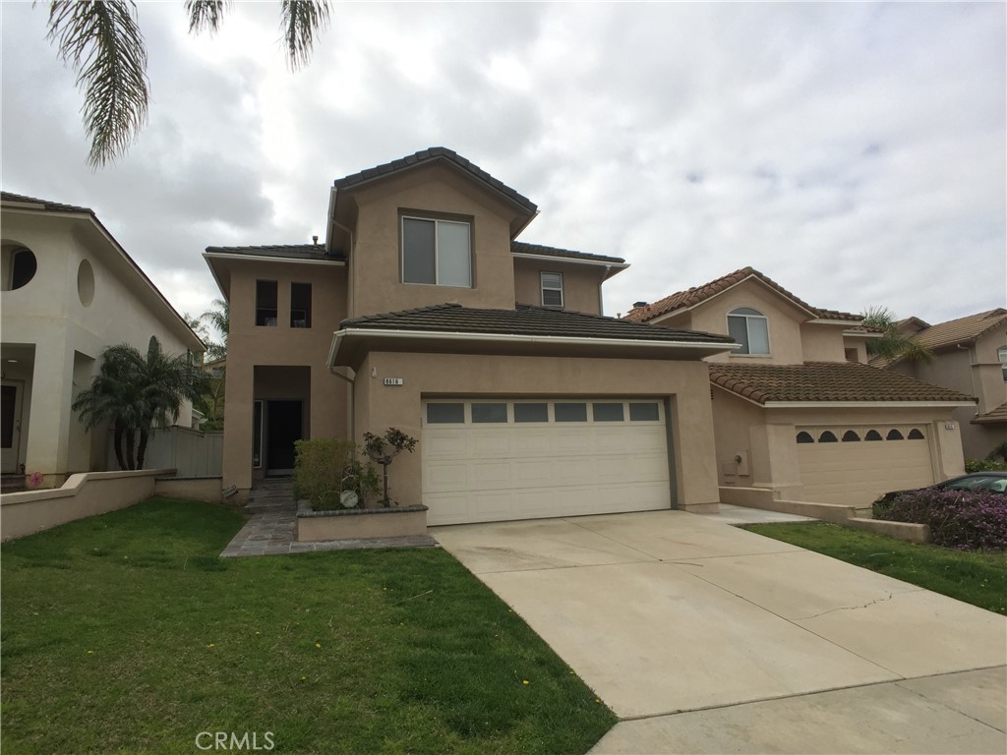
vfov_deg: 48.2
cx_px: 504
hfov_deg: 61.7
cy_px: 378
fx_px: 844
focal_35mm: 29
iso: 32
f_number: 2.2
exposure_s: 1/1163
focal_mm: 4.15
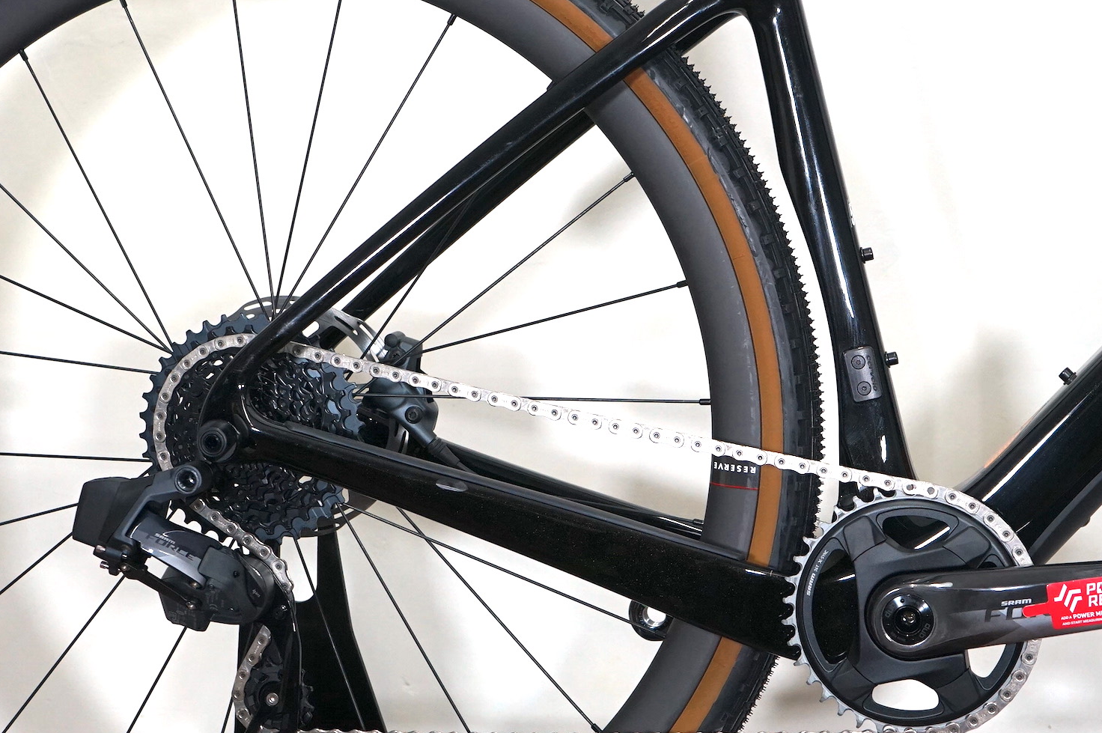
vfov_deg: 18.1
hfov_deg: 26.9
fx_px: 2294
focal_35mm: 75
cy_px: 308
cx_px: 688
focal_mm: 48
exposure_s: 1/160
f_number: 4.5
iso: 1000
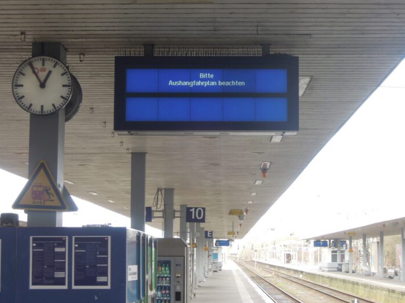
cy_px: 143
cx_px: 196
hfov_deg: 23.3
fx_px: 983
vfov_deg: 17.6
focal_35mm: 84
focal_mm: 13.8
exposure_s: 1/100
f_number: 4.7
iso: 200
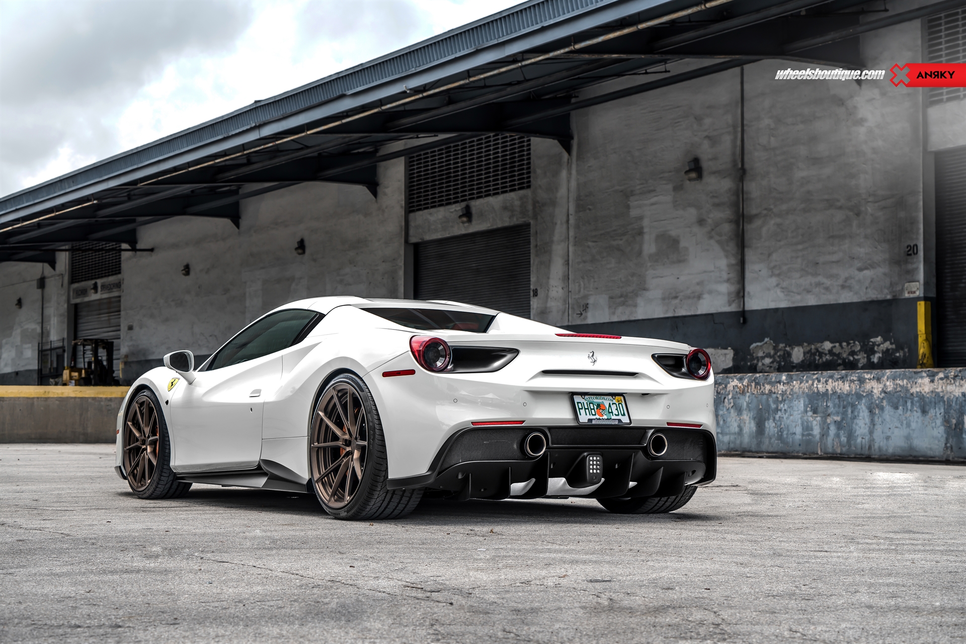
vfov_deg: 21.6
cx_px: 483
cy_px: 322
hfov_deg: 31.9
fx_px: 1690
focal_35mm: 63
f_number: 7.1
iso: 100
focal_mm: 63
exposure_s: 1/125
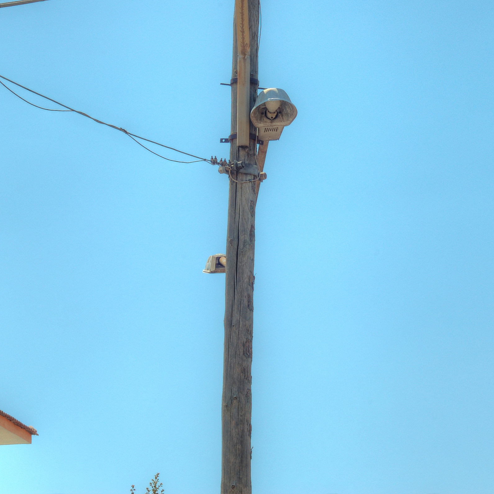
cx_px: 243
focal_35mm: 135
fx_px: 2180
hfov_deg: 12.9
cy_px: 247
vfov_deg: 12.9
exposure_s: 1/200
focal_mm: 70
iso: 200
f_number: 14
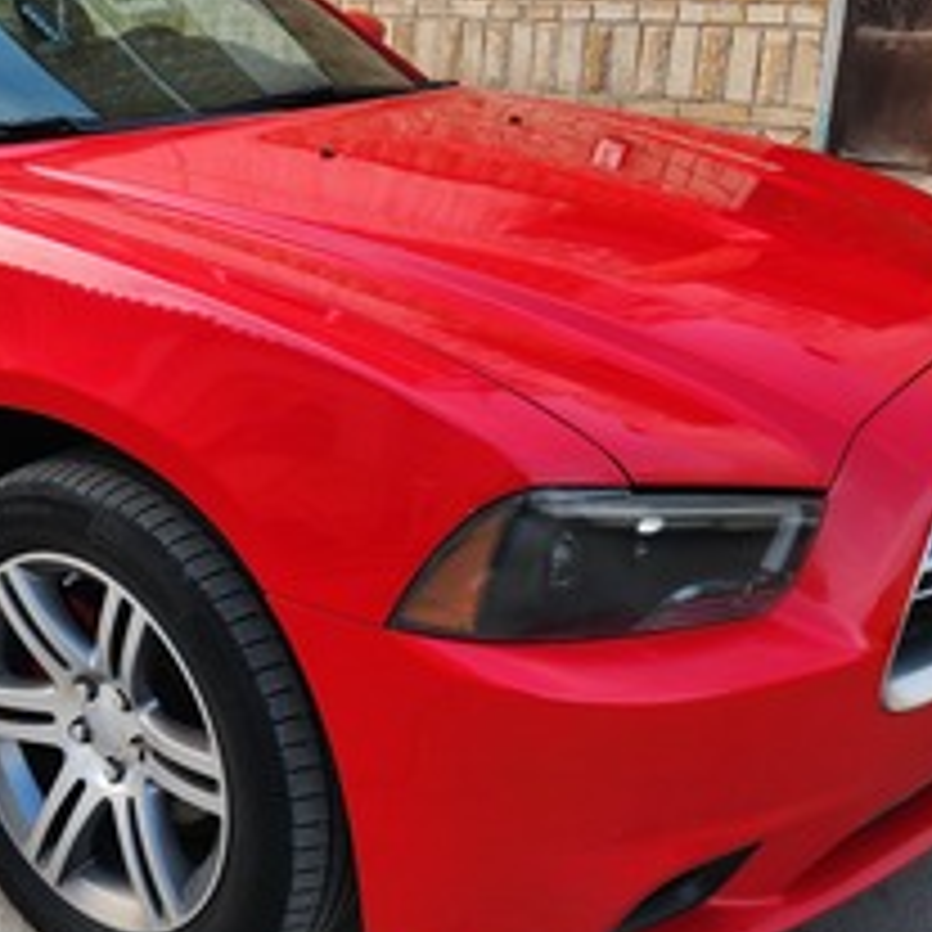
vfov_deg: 37.3
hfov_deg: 36.5
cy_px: 331
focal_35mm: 45
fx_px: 1371
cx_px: 209
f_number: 1.8
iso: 25
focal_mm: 5.4
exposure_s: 1/180
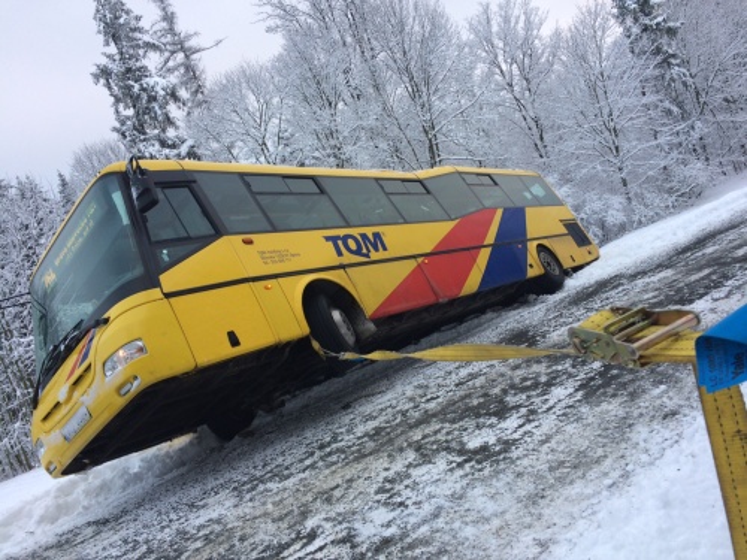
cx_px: 374
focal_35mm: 29
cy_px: 280
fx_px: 626
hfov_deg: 61.7
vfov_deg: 48.2
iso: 40
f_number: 2.2
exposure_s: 1/100
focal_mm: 4.15
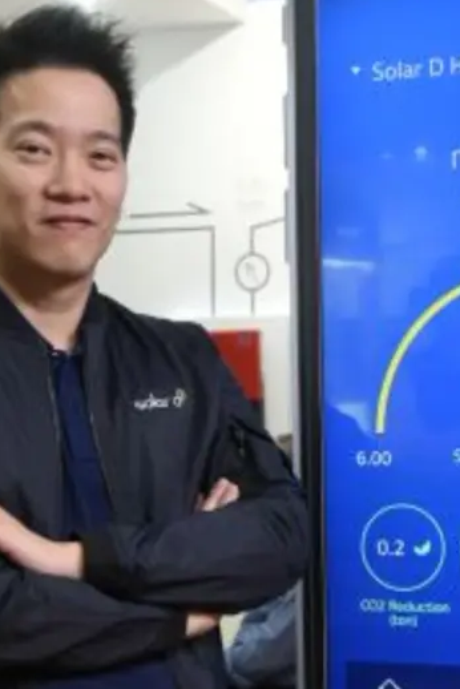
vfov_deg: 25.2
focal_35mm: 79
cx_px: 347
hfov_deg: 17.2
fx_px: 1512
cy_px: 563
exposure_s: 1/100
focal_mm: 35
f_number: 5.6
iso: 1600
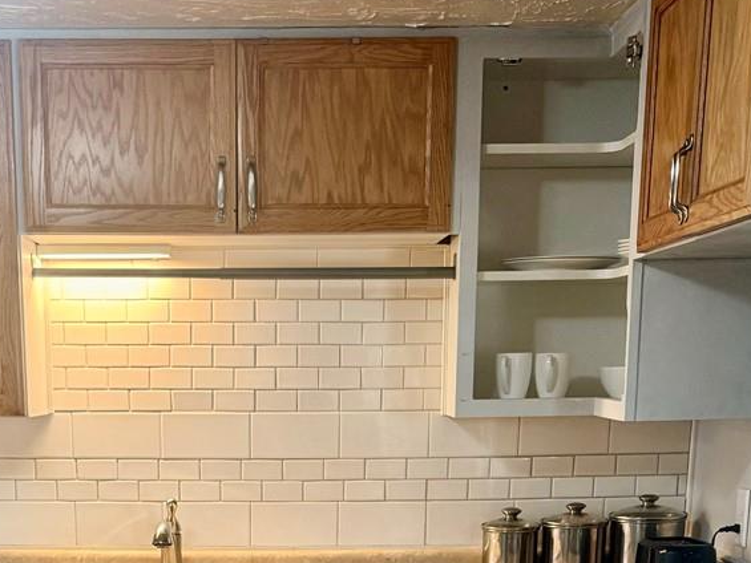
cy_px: 777
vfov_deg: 19.5
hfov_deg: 28.4
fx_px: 1476
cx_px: 257
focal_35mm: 68
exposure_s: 1/60
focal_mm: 6.76
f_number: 1.78
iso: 160
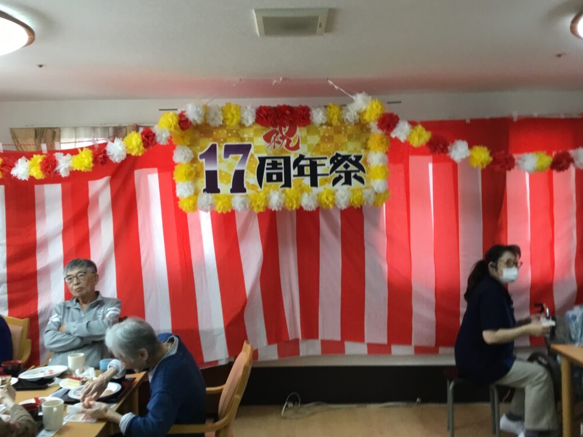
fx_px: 539
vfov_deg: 44.2
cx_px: 284
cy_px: 213
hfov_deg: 56.8
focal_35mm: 32
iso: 80
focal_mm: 3.3
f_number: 2.4
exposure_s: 1/30
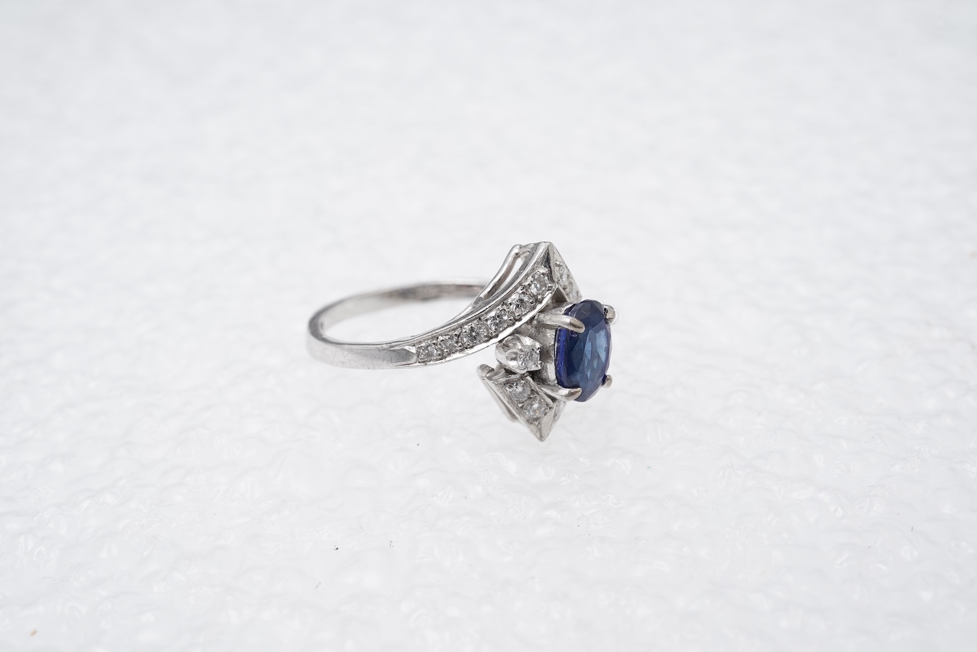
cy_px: 326
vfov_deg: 29.9
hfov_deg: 43.6
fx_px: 1221
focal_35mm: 45
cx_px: 488
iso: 400
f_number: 18
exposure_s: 1/125
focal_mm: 30
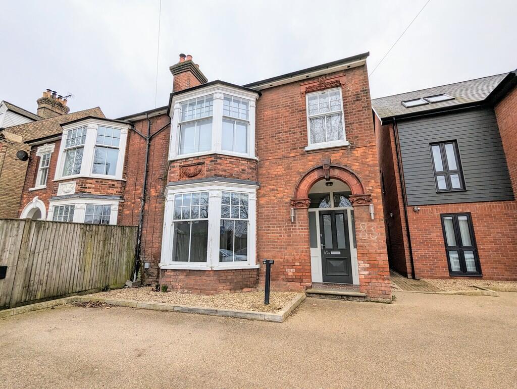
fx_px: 239
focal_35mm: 16
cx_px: 258
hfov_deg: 94.4
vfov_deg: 78.2
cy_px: 194
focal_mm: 2.35
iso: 51
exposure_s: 1/964
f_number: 2.2
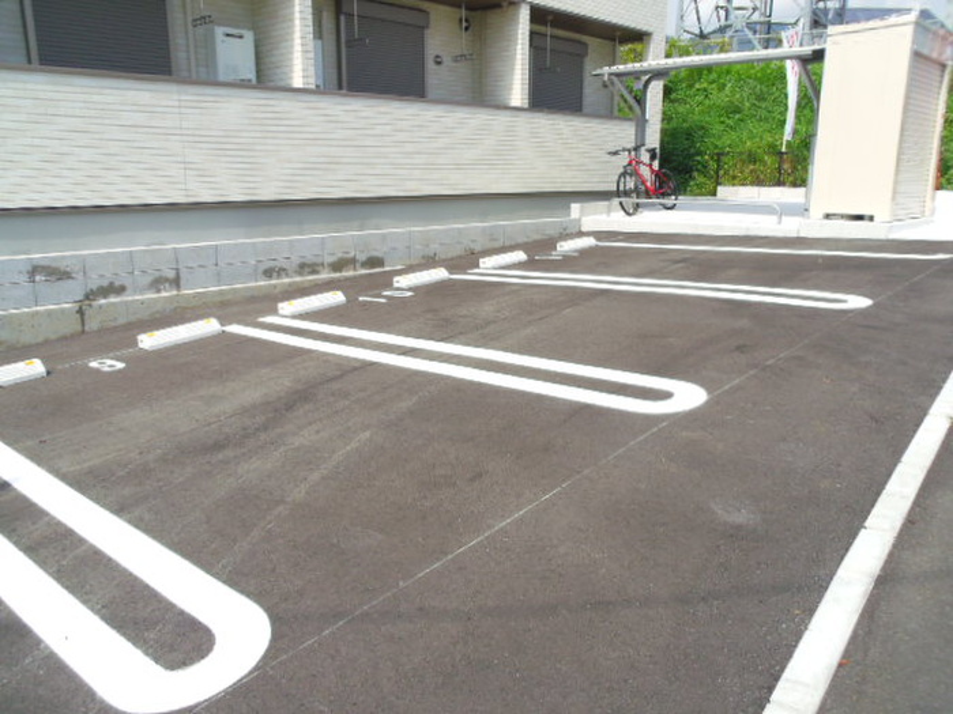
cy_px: 357
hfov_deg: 63.4
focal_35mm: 28
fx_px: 771
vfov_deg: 49.7
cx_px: 476
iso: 64
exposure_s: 1/500
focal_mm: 5.1
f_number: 3.9
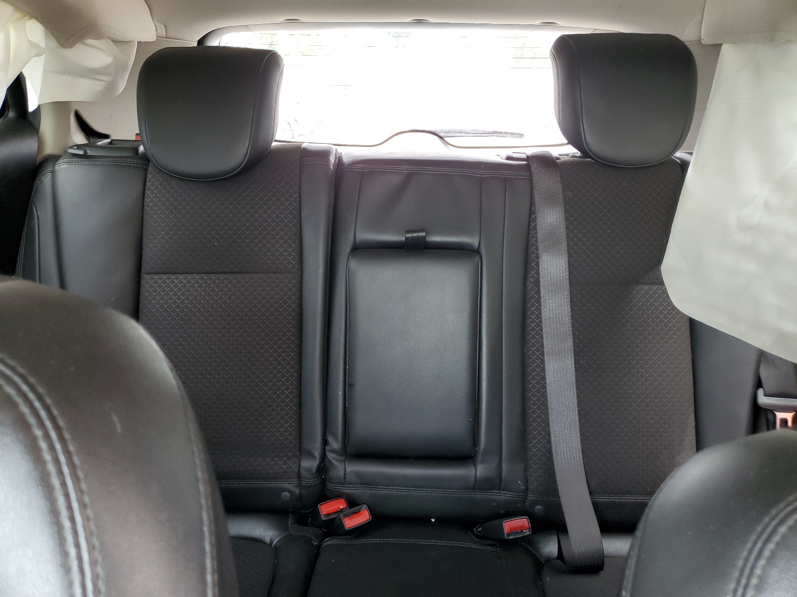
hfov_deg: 67.3
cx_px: 398
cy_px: 298
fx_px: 599
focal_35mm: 26
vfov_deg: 53.1
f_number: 1.5
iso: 83
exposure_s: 1/60.2
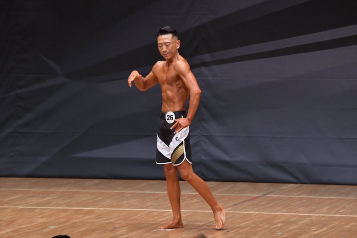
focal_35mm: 285
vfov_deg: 4.8
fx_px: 2825
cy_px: 119
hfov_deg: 7.2
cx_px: 178
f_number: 5.6
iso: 6400
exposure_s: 1/400
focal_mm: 190
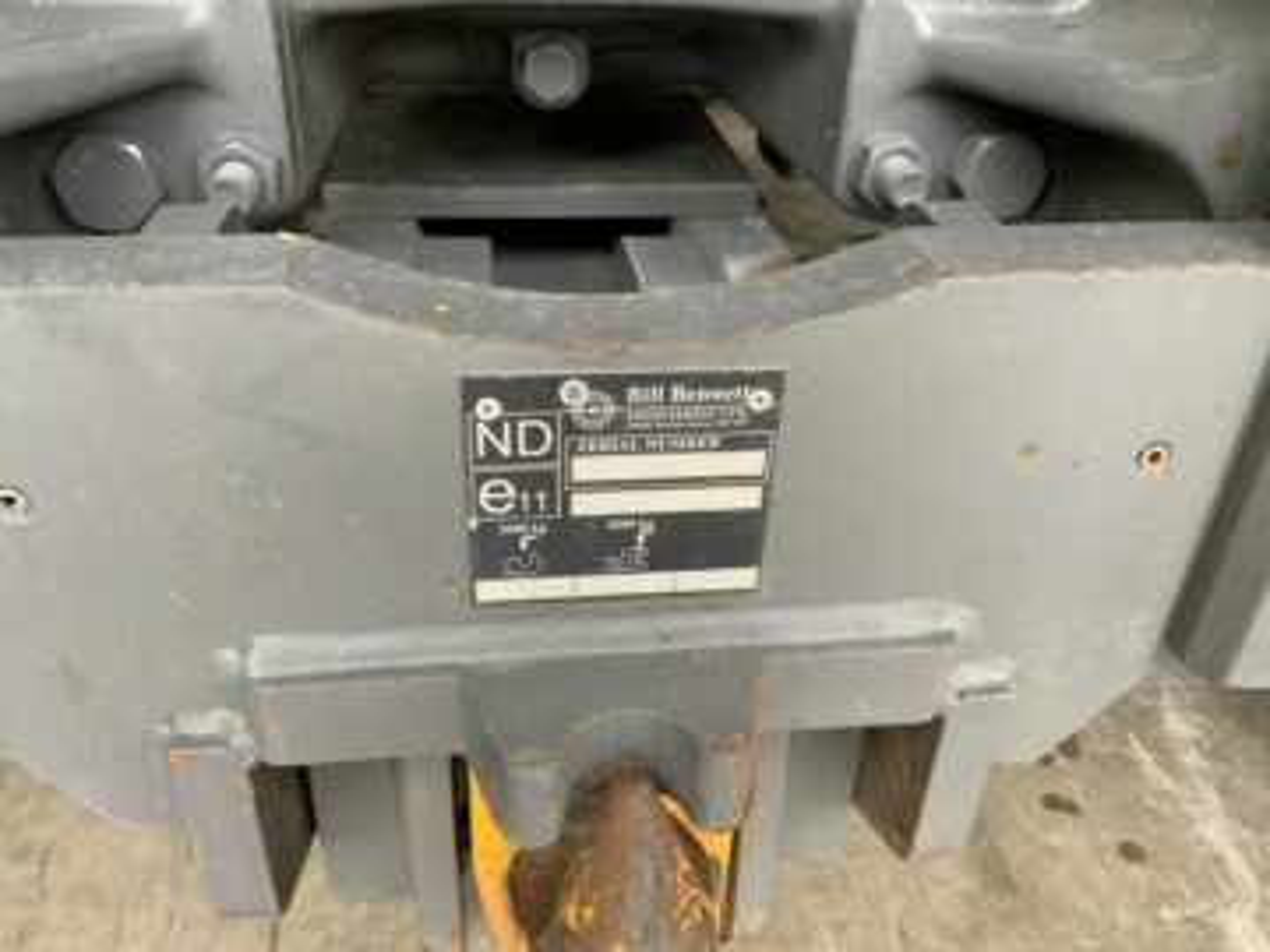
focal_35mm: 29
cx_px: 635
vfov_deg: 48.2
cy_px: 476
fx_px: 1064
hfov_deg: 61.7
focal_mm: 3
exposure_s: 1/122
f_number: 1.8
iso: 64
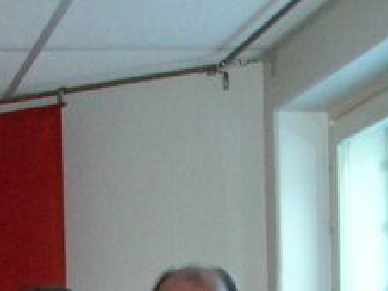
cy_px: 637
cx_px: -17
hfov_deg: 12.2
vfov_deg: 8.7
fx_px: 1783
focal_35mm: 159
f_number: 3
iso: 200
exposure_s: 1/60.1
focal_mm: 5.8
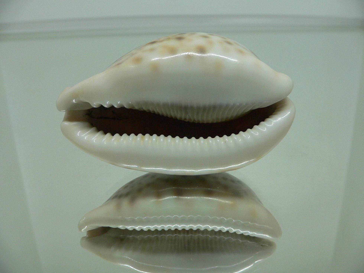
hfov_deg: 51.4
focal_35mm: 36
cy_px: 137
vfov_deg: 39.7
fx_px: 379
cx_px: 181
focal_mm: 4.6
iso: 100
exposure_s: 1/60
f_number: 2.8
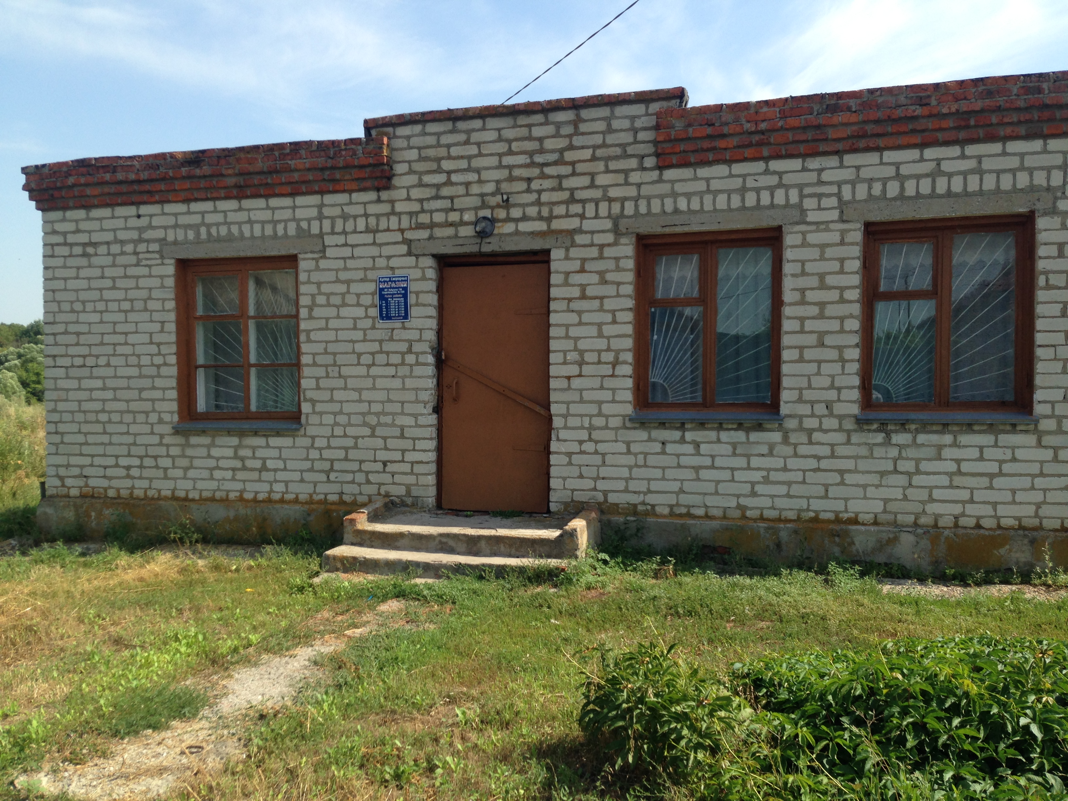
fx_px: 1018
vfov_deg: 42.9
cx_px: 534
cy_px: 400
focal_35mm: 33
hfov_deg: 55.4
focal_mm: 4.12
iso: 50
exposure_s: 1/1004
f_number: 2.4
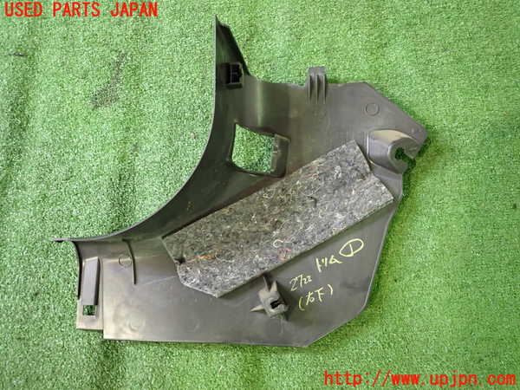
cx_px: 260
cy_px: 195
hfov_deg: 69.4
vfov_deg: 54.9
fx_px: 376
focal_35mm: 25
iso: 400
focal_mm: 4.5
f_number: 2
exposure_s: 1/30
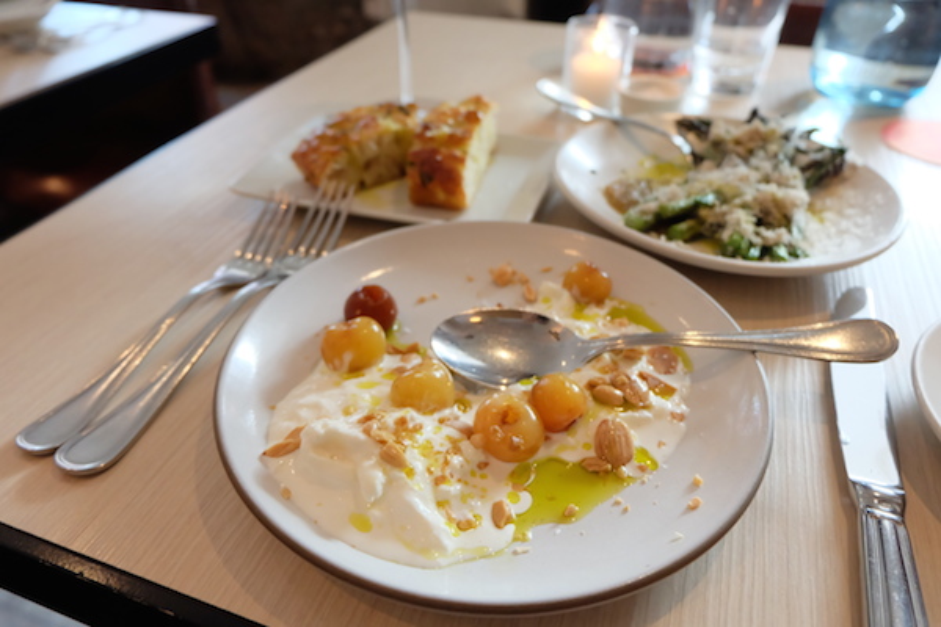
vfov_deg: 51.3
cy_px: 314
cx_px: 470
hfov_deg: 71.5
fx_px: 653
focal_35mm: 25
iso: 2500
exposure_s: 1/60
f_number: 3.5
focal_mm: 16.7
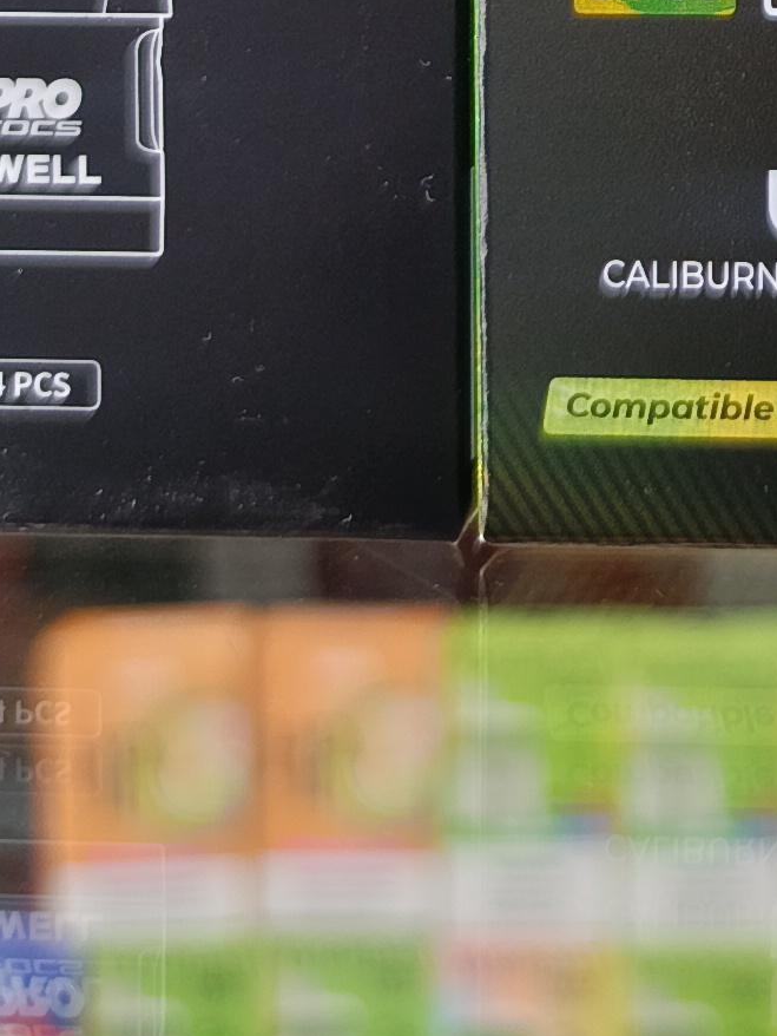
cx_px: 1055
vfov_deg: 16.1
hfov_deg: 13.3
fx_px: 3201
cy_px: -695
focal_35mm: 107
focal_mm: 6.14
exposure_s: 1/50
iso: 250
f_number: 1.6
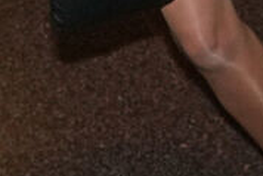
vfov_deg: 10.4
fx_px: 790
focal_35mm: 108
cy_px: -287
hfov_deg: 18.8
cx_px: 201
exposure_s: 1/320
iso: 2000
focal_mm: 16
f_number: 2.8
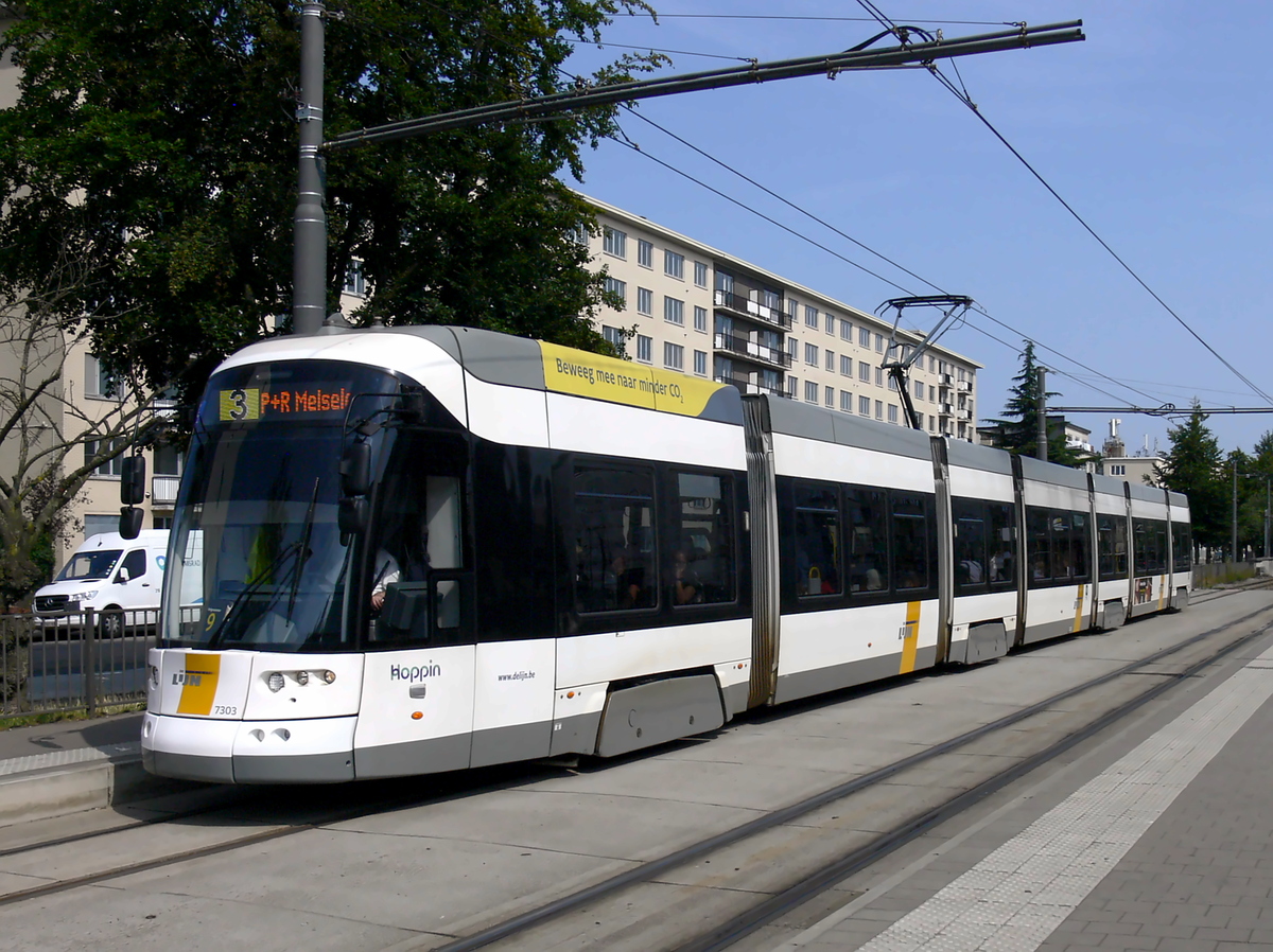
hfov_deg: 52.7
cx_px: 636
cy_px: 476
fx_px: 1286
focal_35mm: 35
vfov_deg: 40.6
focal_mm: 7.4
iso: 80
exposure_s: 1/1300
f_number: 4.5
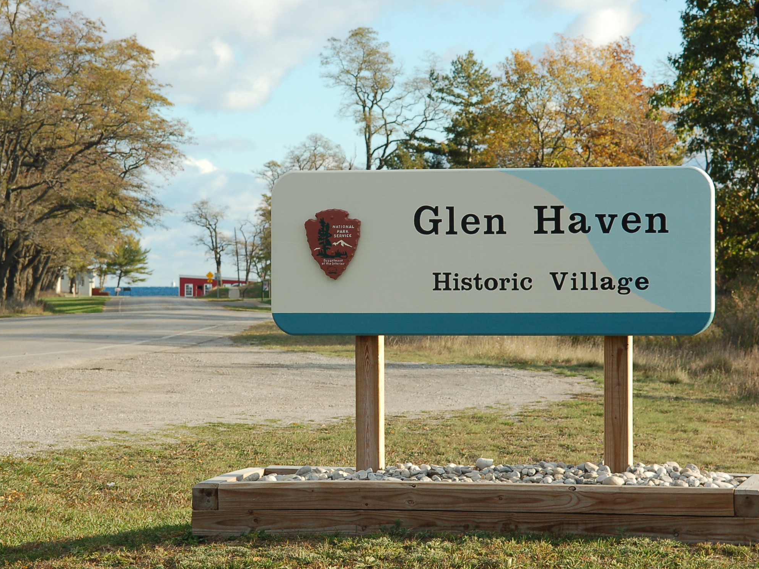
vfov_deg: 11.3
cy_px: 285
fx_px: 2872
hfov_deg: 15.1
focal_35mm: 131
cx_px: 355
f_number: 10
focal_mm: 80
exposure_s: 1/250
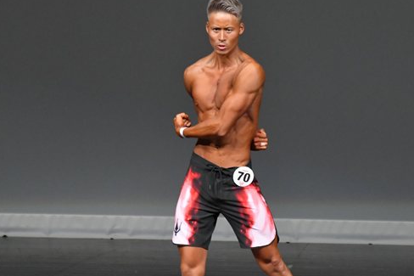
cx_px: 255
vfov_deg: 2.7
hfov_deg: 4.1
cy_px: 168
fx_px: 5748
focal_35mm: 500
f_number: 5.6
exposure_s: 1/400
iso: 4000
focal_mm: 210
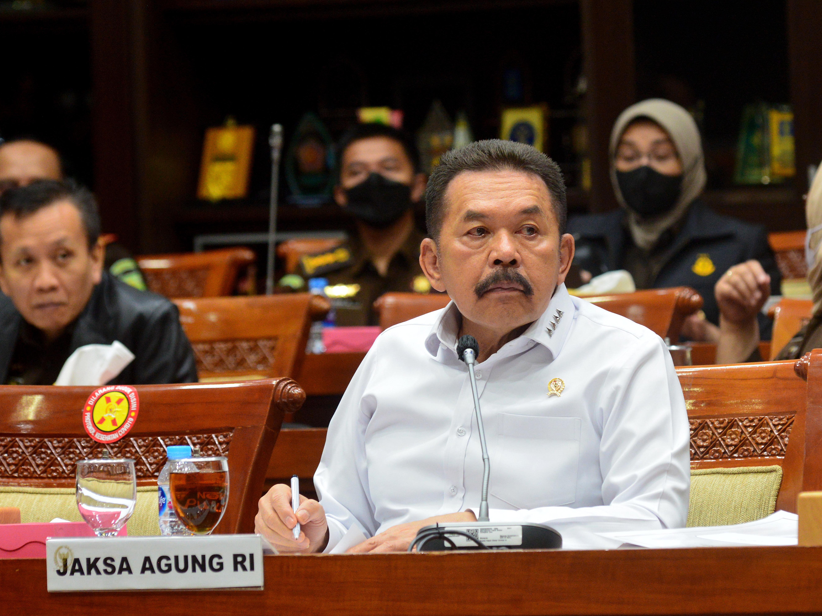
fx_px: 5153
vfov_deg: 6.8
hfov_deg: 9.1
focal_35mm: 217
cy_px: 309
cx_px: 381
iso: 2500
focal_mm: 200
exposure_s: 1/125
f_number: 7.1
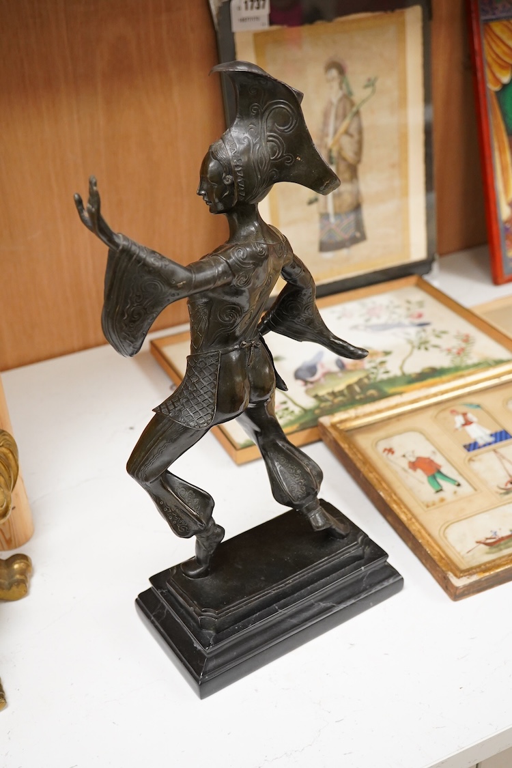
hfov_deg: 29.9
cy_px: 384
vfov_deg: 43.6
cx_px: 256
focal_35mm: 45
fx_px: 960
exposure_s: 1/160
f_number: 7.1
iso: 2500
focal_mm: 30
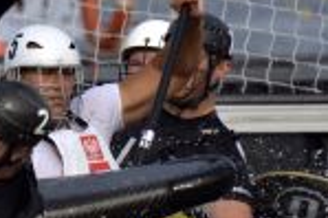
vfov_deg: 1.0
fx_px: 12341
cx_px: -167
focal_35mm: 1356
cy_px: 76
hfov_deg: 1.5
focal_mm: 270
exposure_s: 1/640
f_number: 5.6
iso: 100
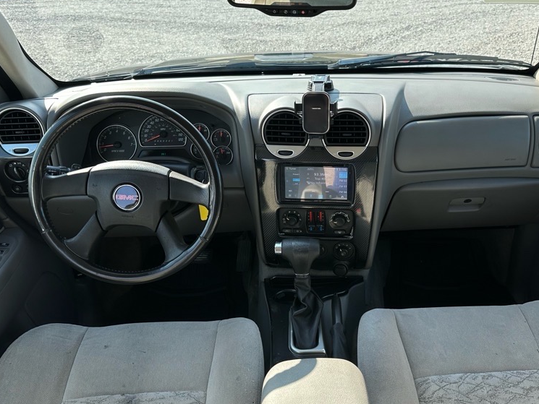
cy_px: 202
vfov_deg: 43.0
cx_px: 321
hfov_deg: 55.0
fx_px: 514
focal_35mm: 33
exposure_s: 1/779
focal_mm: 6.86
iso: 80
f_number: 1.78
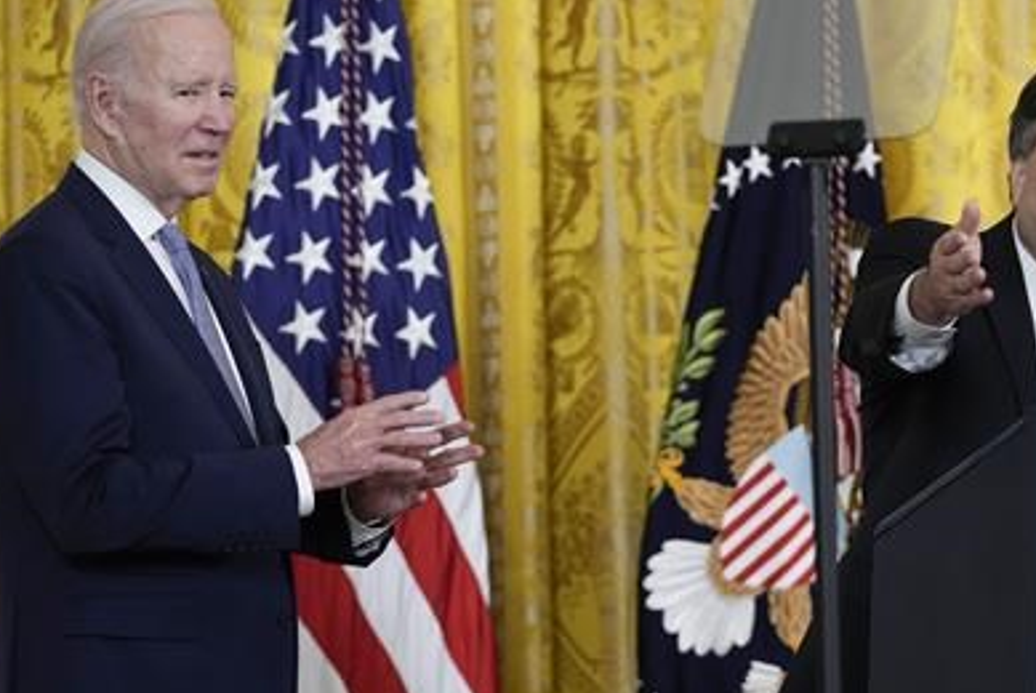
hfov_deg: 9.1
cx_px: 738
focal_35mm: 227
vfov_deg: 6.1
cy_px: 404
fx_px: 6537
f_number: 3.2
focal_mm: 136
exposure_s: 1/500
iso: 3200
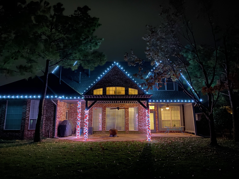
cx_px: 120
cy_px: 90
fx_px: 179
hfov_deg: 67.3
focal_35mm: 26
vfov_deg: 53.0
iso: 800
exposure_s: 1/8
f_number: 1.8
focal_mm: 4.25
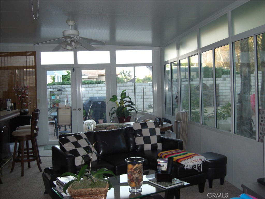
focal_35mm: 38
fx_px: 291
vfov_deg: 37.7
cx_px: 132
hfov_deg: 49.0
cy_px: 100
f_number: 2.8
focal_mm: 7.9
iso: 200
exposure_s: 1/60
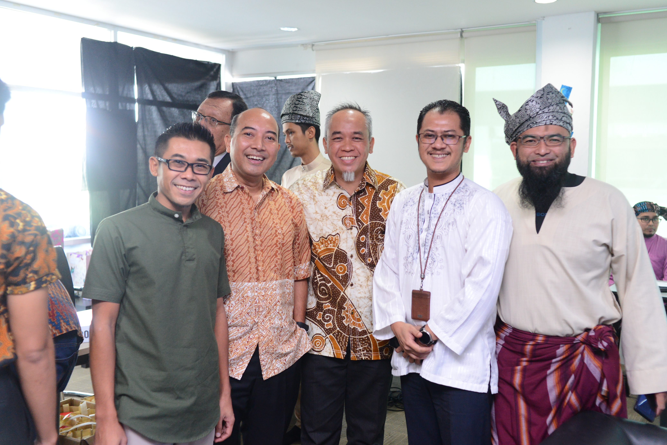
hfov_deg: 50.7
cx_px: 357
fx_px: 704
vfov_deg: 35.0
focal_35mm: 38
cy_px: 205
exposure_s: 1/100
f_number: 3.2
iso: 2500
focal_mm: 35
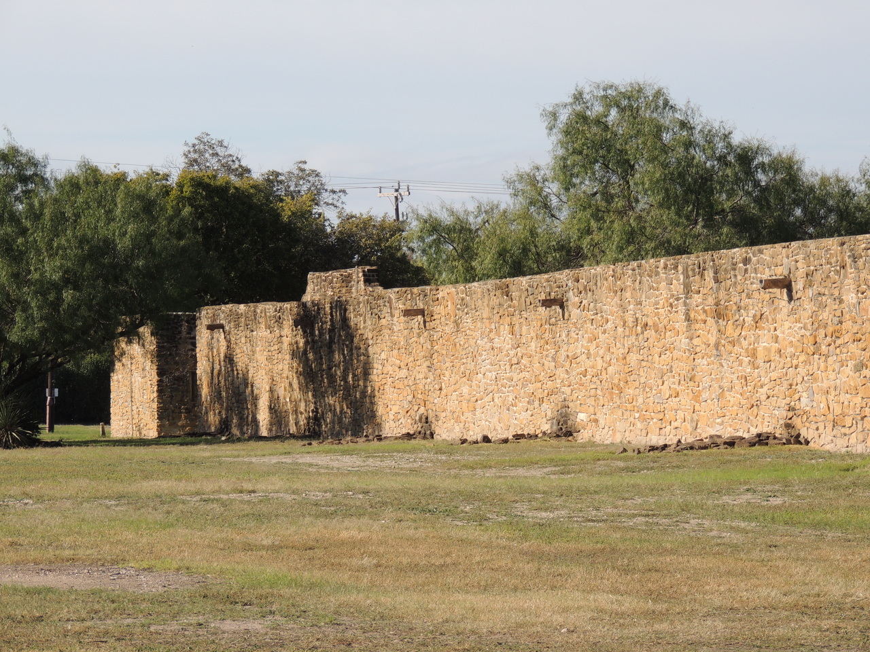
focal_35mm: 185
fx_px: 4650
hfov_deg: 10.7
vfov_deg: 8.0
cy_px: 326
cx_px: 435
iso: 100
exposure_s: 1/500
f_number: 4.6
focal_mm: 33
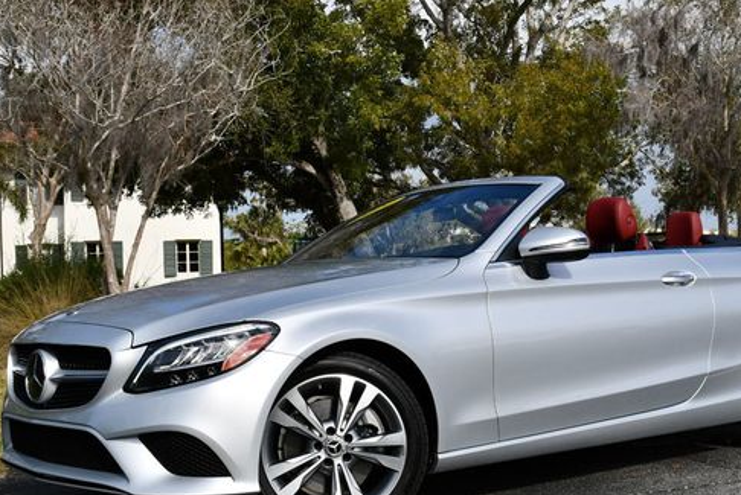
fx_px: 1195
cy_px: 276
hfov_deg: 34.4
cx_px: 428
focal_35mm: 58
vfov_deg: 23.4
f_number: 9
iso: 100
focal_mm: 22
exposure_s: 1/400
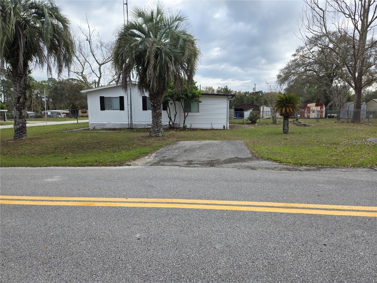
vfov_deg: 58.9
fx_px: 250
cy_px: 142
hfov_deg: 73.9
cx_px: 188
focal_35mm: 23
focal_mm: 5.4
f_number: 1.8
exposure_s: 1/1332
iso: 25
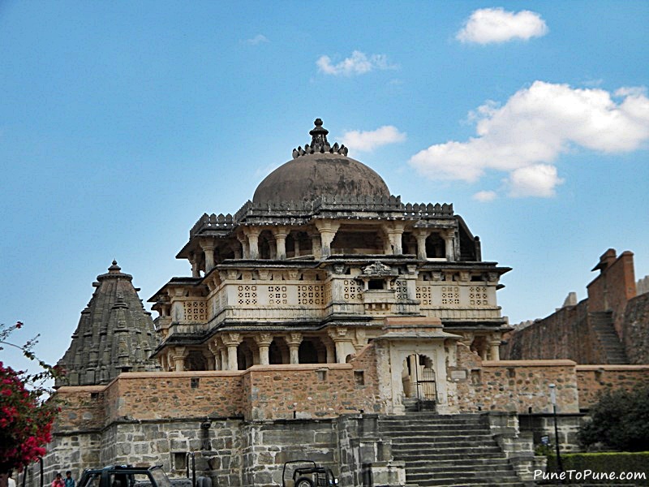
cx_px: 324
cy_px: 244
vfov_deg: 21.9
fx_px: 1256
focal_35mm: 67
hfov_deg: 29.0
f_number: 4.3
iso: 80
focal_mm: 12.2
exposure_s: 1/540
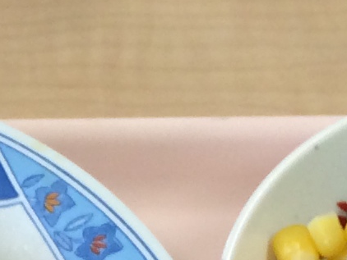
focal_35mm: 232
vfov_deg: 5.8
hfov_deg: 8.3
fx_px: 2327
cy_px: 896
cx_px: -224
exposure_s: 1/60
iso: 50
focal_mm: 4.12
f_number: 2.2
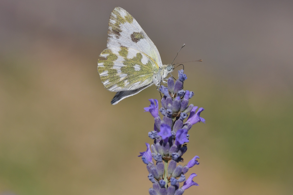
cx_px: 157
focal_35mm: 173
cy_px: 88
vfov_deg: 7.9
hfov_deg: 11.9
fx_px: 1408
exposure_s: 1/5000
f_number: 9
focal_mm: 105
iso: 640
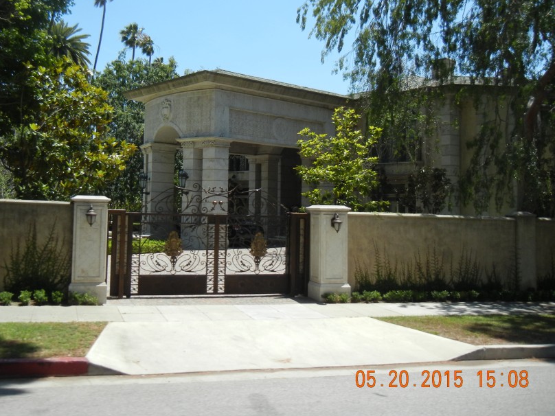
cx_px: 220
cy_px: 170
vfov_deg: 37.6
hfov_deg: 48.7
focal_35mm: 38
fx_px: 609
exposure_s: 1/293
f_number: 7
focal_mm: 5.4
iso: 160
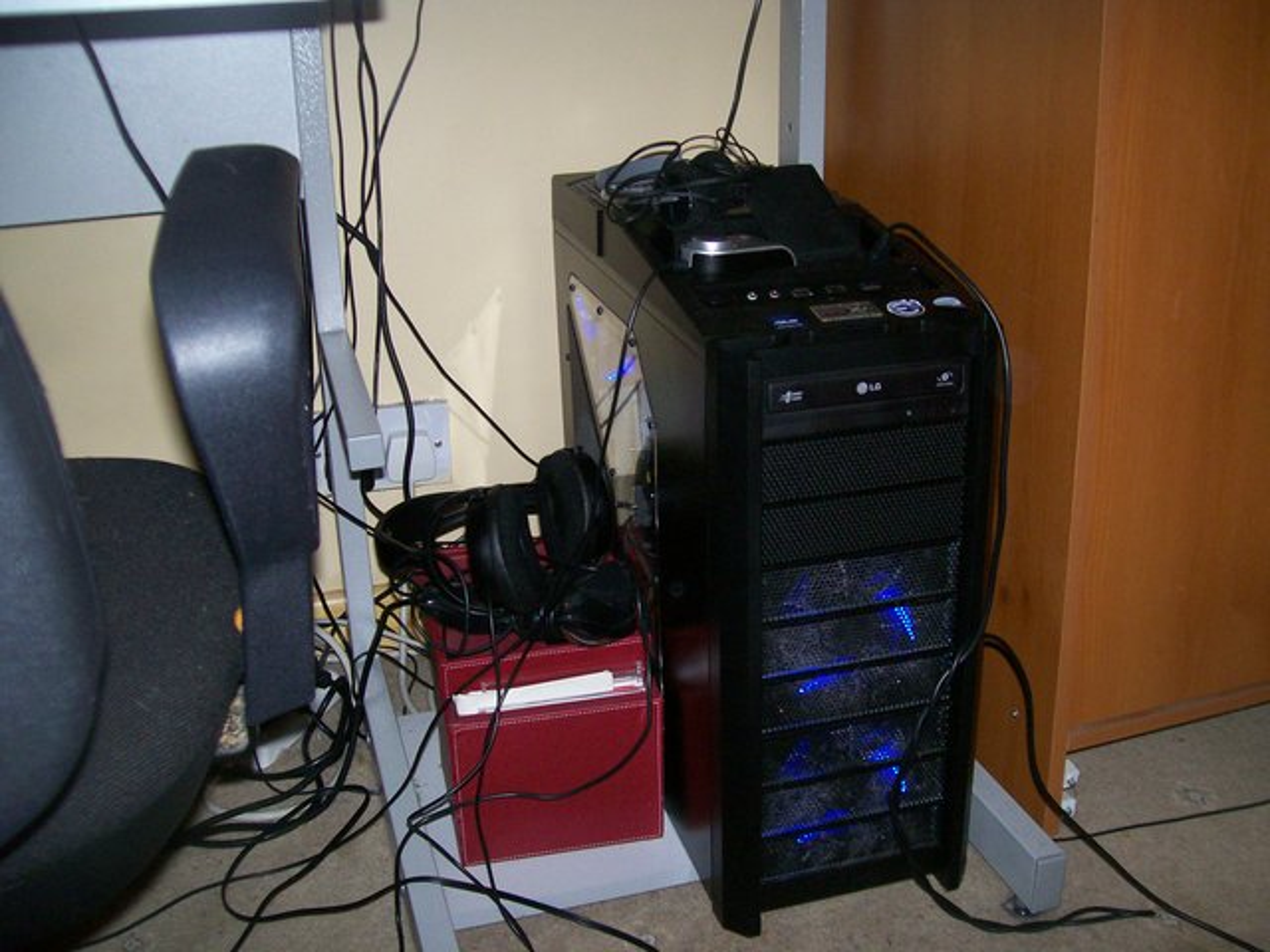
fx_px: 1321
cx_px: 635
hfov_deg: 51.4
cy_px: 476
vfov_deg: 39.7
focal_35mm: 36
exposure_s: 1/64
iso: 140
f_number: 2.7
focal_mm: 6
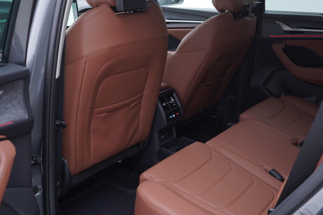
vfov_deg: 30.5
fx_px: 395
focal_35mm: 44
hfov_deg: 44.4
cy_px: 94
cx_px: 186
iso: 200
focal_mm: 24
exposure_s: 1/40
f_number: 2.8
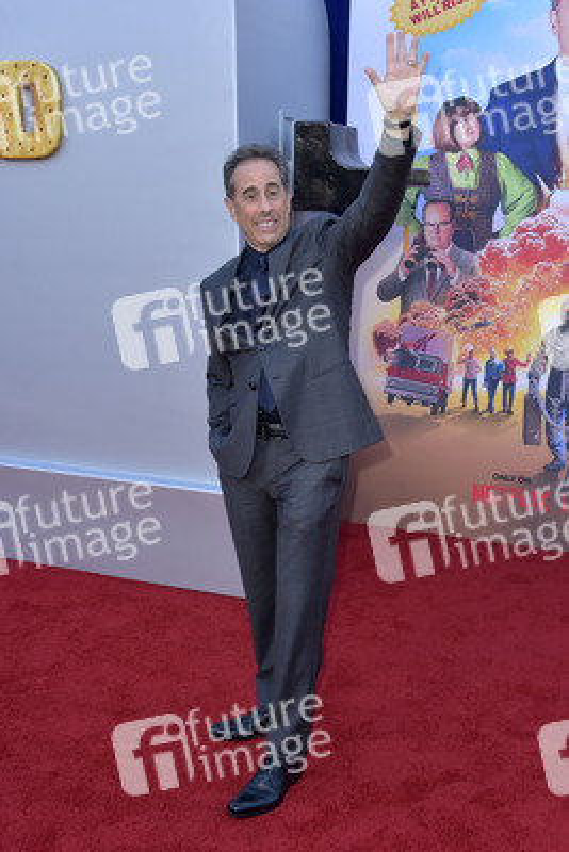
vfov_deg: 54.4
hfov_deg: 37.9
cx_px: 284
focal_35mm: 35
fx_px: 829
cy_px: 426
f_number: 6.3
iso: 320
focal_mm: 35
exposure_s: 1/250
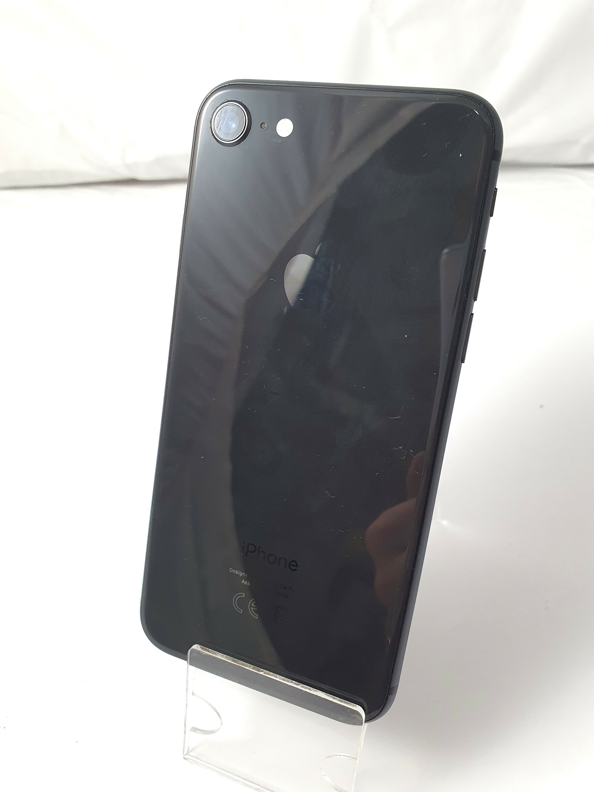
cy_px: 396
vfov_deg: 67.3
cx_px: 297
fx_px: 595
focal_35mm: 26
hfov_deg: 53.1
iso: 160
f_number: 2.4
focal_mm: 4.32
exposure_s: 1/100
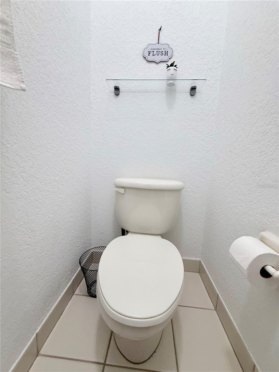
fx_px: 150
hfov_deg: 85.7
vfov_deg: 102.1
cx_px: 140
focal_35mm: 14
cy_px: 186
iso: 250
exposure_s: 1/60
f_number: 2.2
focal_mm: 2.22
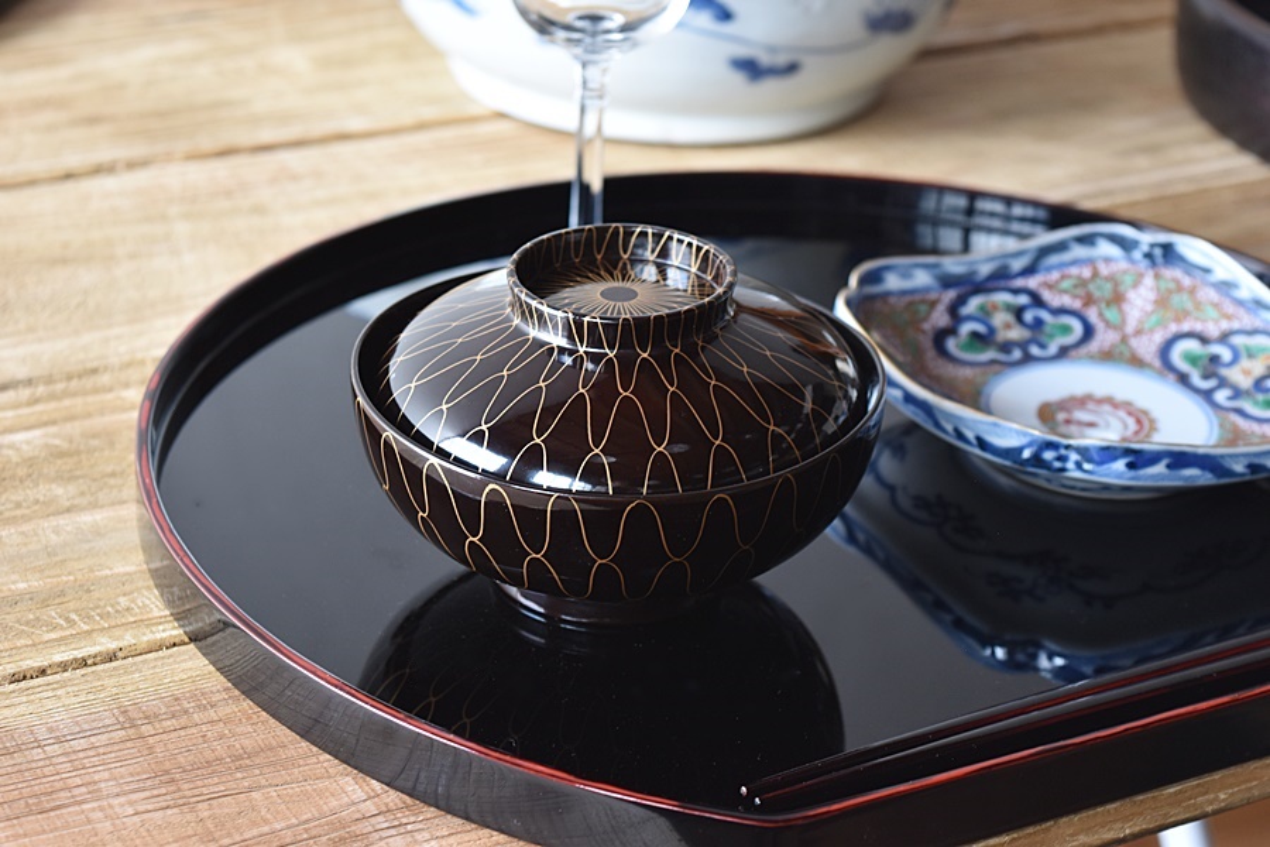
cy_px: 424
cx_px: 635
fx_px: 2910
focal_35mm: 82
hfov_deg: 24.6
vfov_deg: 16.6
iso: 400
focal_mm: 55
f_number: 5.6
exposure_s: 1/5
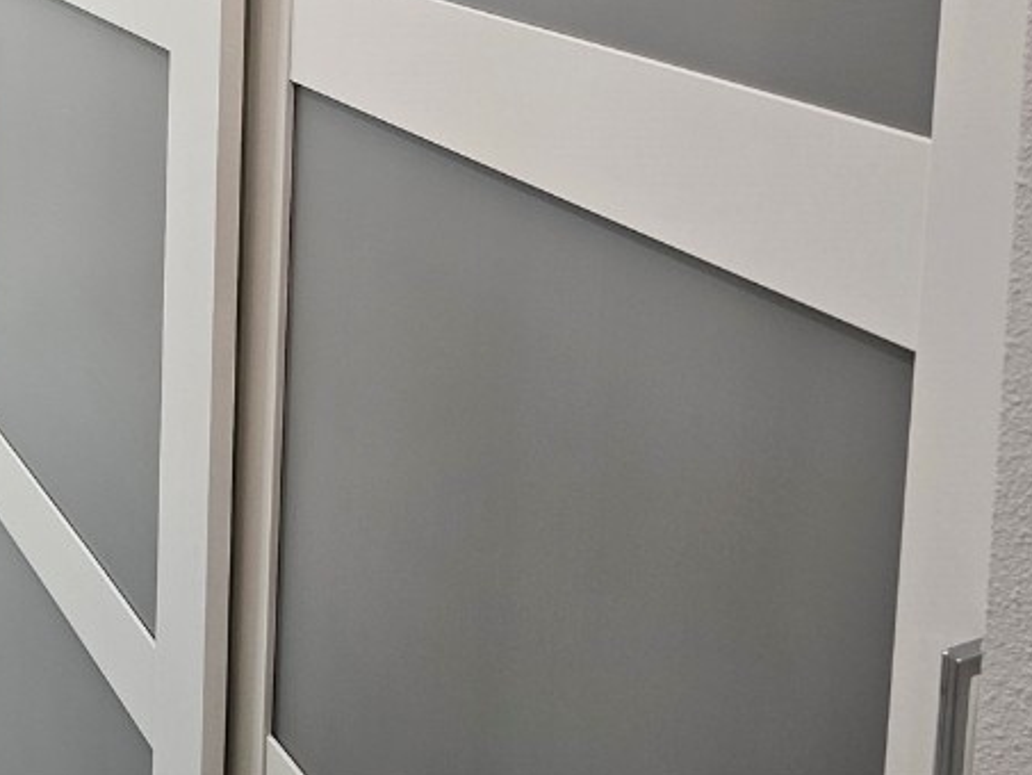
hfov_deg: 36.0
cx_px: 262
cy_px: -89
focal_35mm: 52
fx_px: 1551
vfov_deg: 25.8
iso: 125
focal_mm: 6.3
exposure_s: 1/120
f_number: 1.7
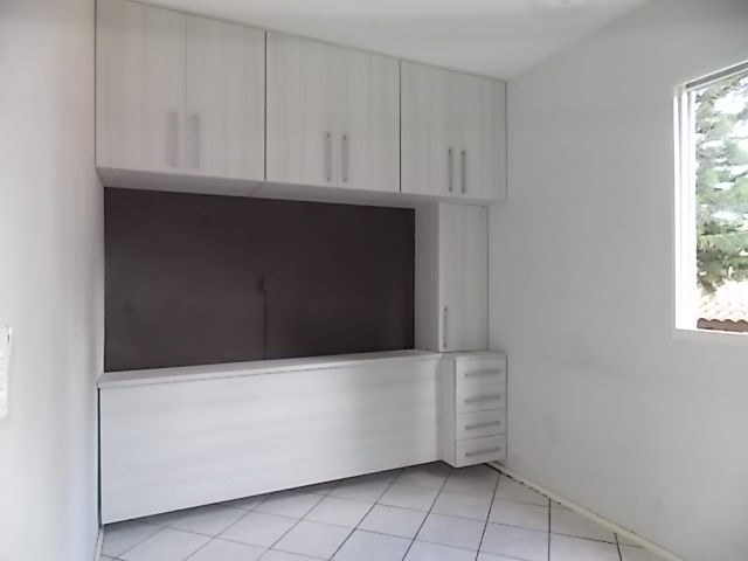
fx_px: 497
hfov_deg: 73.9
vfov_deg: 58.9
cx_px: 374
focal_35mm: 23
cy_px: 280
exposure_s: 1/30
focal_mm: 4
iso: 200
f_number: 3.1
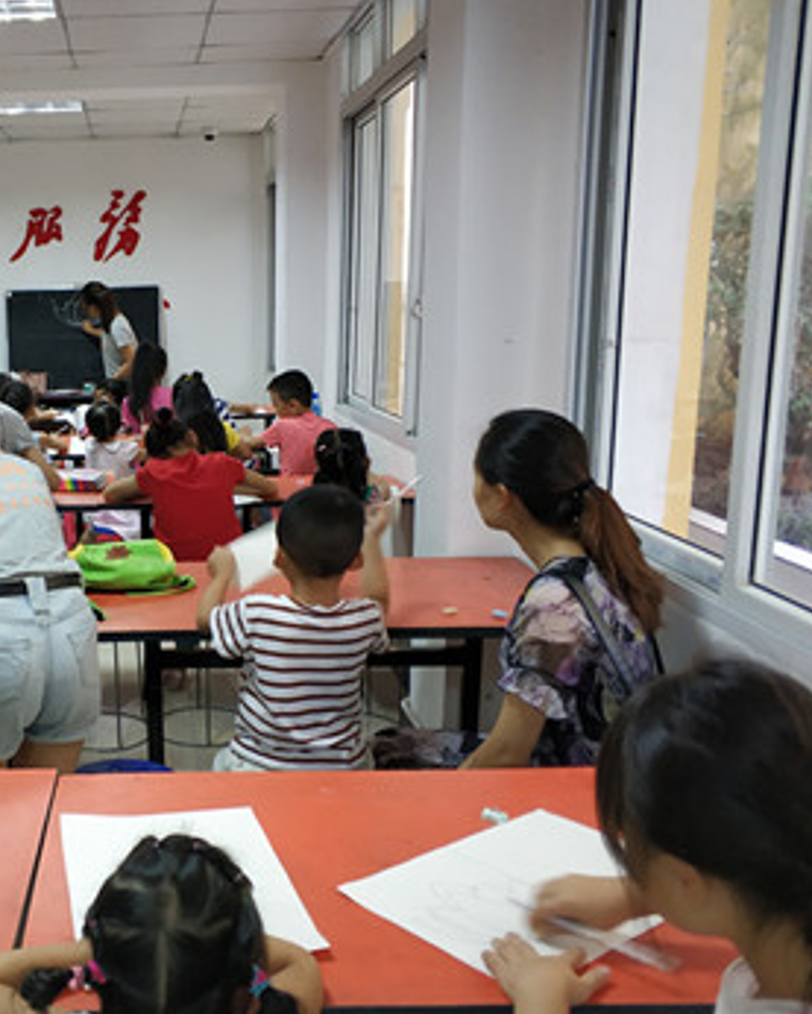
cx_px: 135
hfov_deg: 37.4
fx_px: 1141
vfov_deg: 47.9
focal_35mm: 38
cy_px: 517
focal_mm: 3.82
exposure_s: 1/17
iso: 434
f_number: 1.8
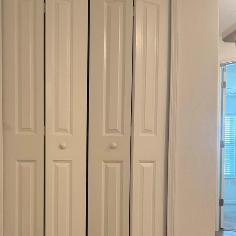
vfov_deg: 38.8
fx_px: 324
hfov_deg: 39.5
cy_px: 183
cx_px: 78
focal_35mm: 42
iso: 160
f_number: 1.78
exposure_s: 1/60
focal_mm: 6.76
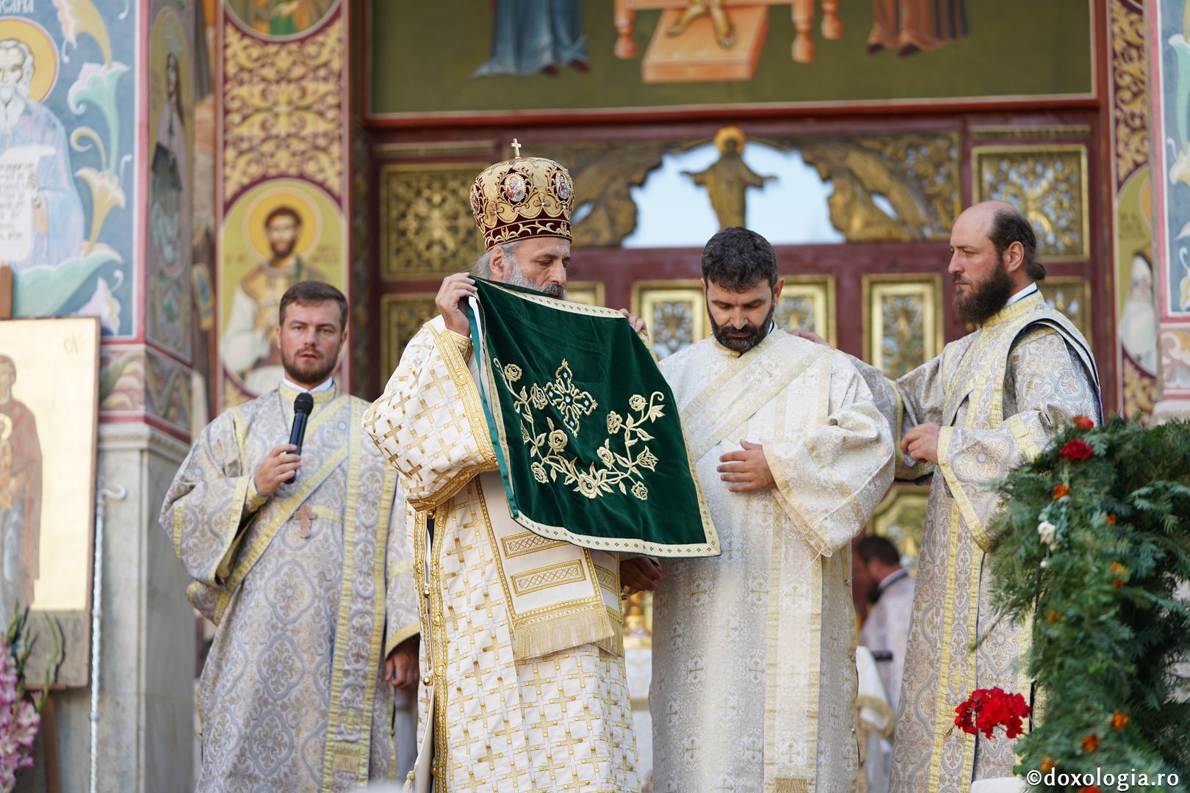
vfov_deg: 13.4
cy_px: 396
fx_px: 3371
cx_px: 595
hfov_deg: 20.0
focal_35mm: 102
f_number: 2.8
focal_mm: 102
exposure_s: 1/320
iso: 160
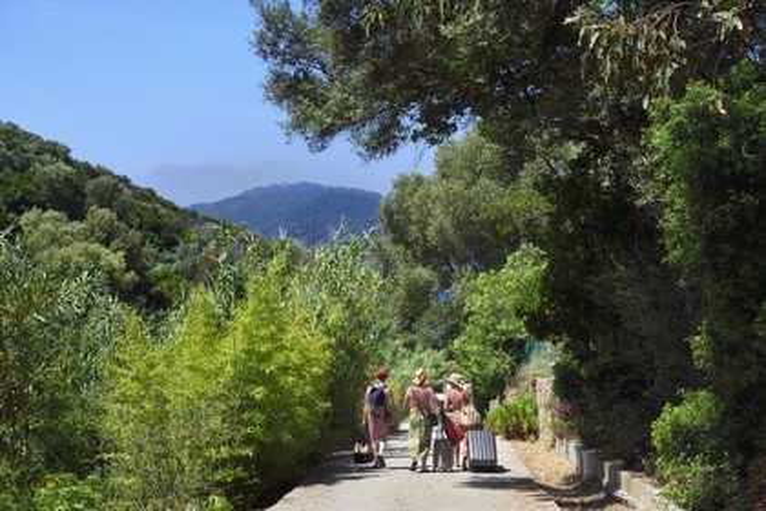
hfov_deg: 35.6
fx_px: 1191
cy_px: 256
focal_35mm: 56
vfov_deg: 24.2
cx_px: 383
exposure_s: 1/250
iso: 200
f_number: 10
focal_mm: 56
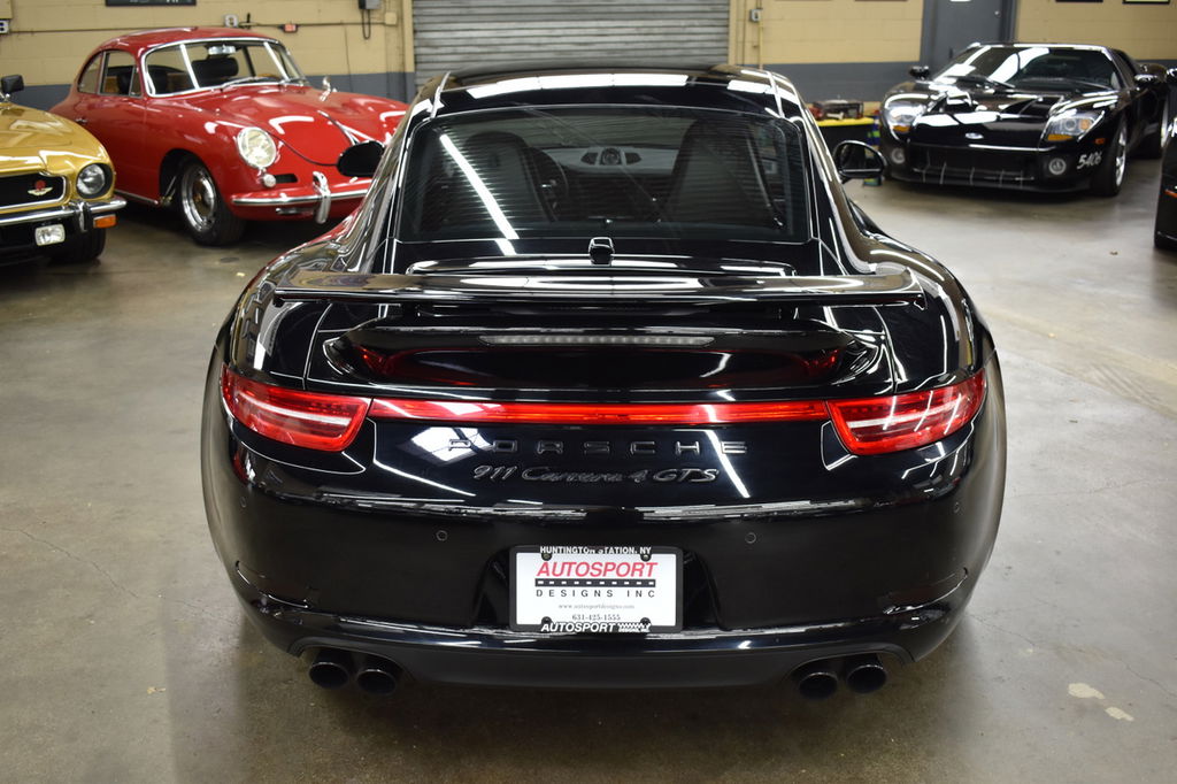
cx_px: 588
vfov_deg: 35.5
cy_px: 392
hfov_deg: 51.3
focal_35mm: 38
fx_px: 1226
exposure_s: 1/40
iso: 640
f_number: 4
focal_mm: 25
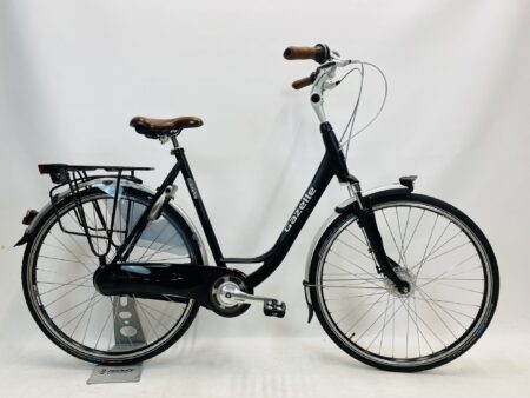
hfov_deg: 67.3
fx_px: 398
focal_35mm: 26
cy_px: 199
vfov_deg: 53.1
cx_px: 265
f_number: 1.8
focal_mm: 4.25
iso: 40
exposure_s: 1/100
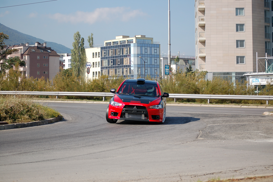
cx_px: 136
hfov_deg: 24.6
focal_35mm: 82
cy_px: 91
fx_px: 625
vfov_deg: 16.5
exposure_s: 1/1000
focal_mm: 55
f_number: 4.5
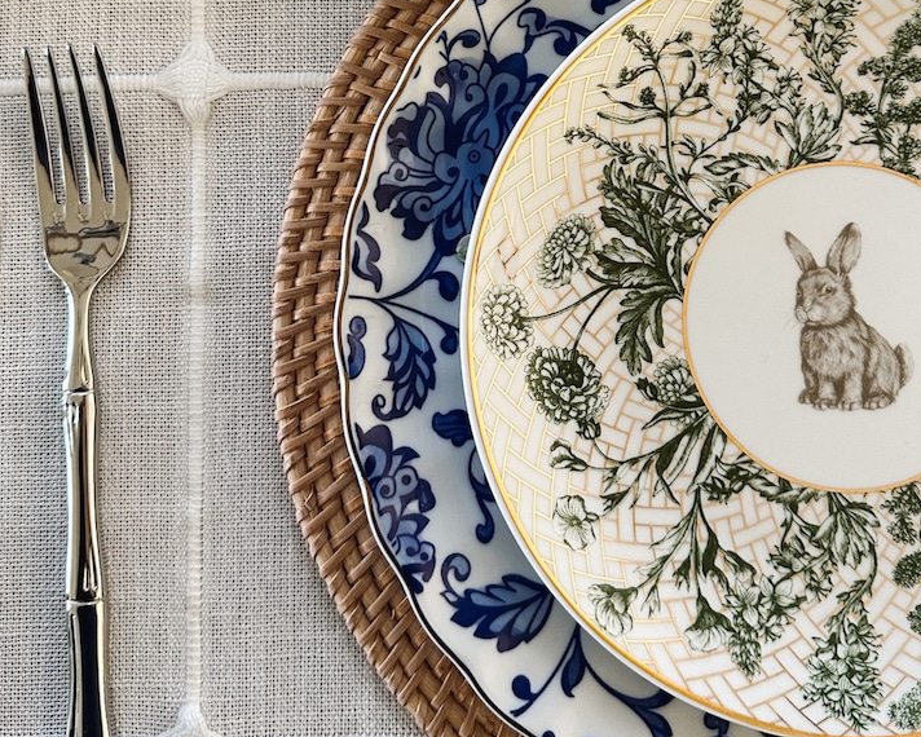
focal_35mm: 43
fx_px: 1172
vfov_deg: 33.4
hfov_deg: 42.8
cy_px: 103
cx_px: 525
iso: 200
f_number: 1.8
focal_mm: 6.86
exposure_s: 1/55
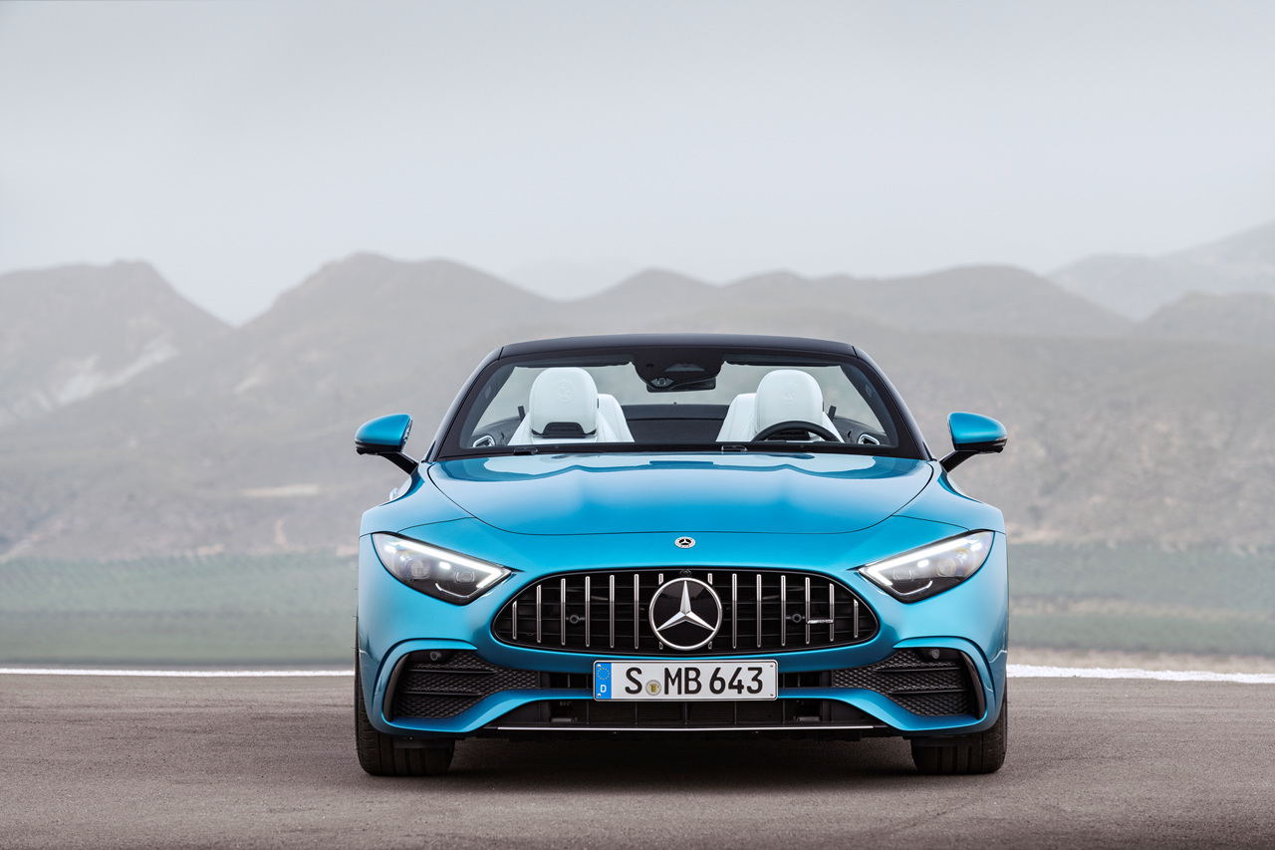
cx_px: 638
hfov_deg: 14.2
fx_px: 5134
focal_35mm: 145
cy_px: 425
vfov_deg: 9.5
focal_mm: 145
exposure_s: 1/50
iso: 200
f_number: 5.6
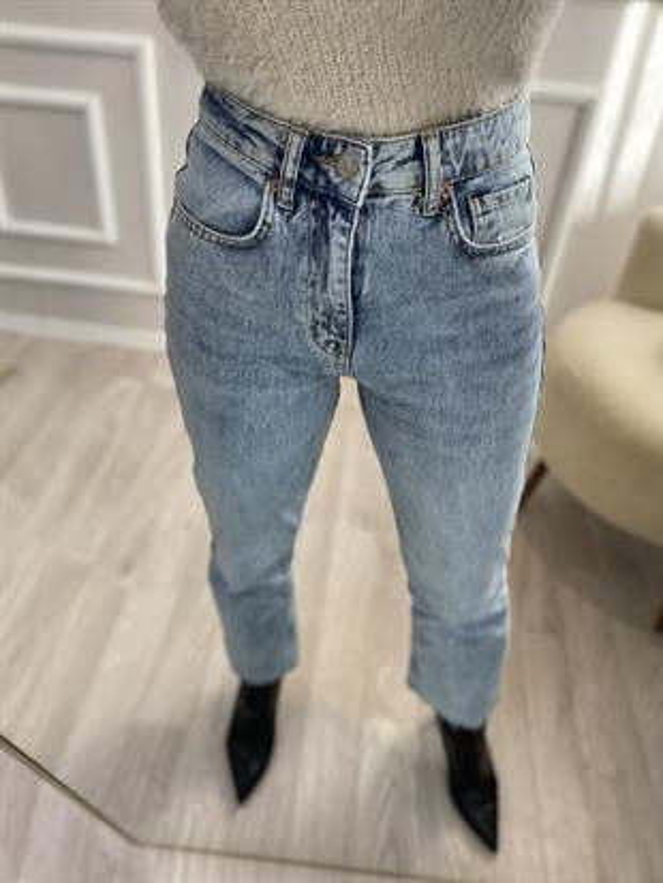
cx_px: 332
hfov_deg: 53.1
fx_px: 664
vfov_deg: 67.3
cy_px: 442
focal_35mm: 26
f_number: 1.8
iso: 50
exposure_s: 1/121
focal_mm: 4.25
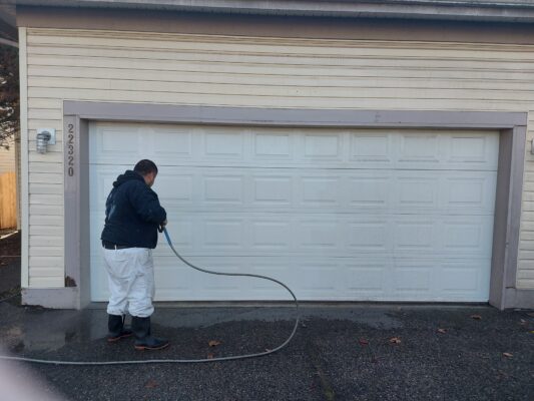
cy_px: 200
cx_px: 267
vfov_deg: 56.8
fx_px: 370
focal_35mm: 24
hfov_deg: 71.6
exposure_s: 1/162
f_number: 1.8
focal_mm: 5.23
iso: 32
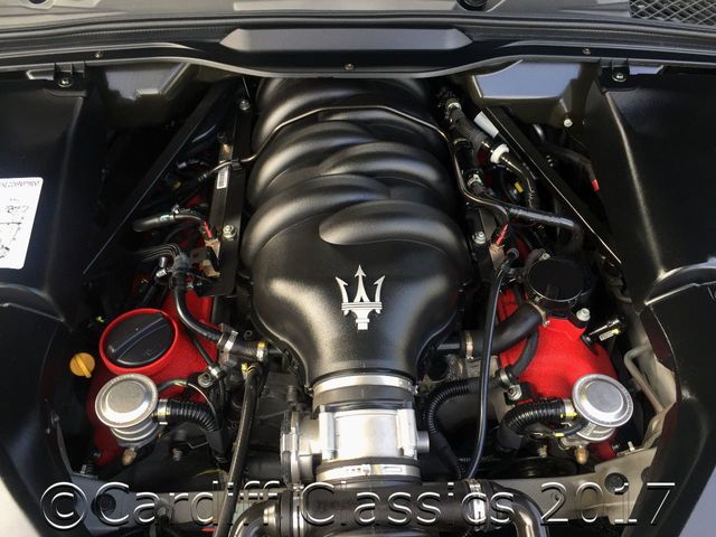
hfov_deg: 61.7
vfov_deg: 48.2
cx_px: 358
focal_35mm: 29
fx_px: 600
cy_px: 268
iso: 50
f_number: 2.2
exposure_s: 1/120
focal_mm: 4.15
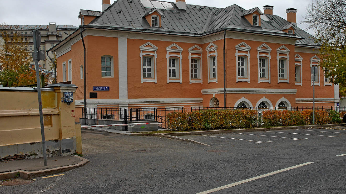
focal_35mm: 42
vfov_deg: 28.3
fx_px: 385
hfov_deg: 48.4
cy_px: 107
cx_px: 175
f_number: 8
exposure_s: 1/125
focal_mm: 19
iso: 160
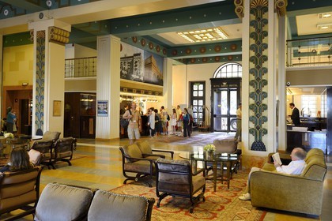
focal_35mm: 29
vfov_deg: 45.0
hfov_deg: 63.7
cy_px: 110
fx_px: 267
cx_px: 166
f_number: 5
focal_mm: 29
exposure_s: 1/15
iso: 800
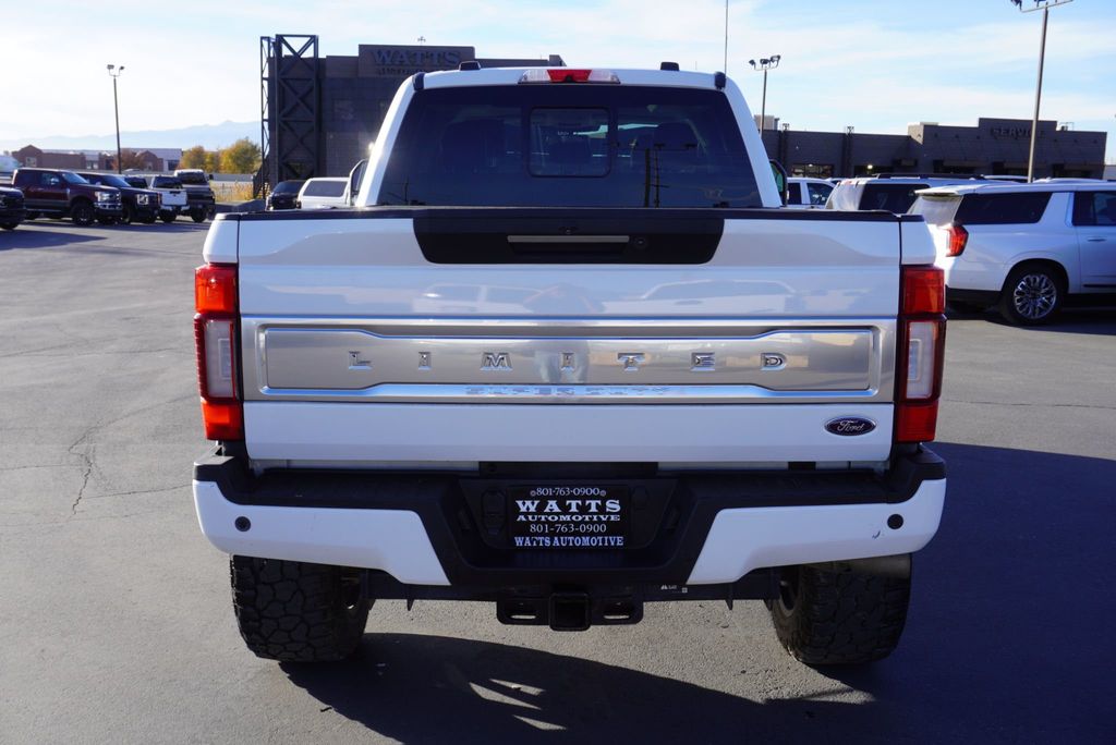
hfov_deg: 53.1
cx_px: 558
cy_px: 372
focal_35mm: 36
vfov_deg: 36.9
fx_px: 1117
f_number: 8
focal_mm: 24
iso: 100
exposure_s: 1/125
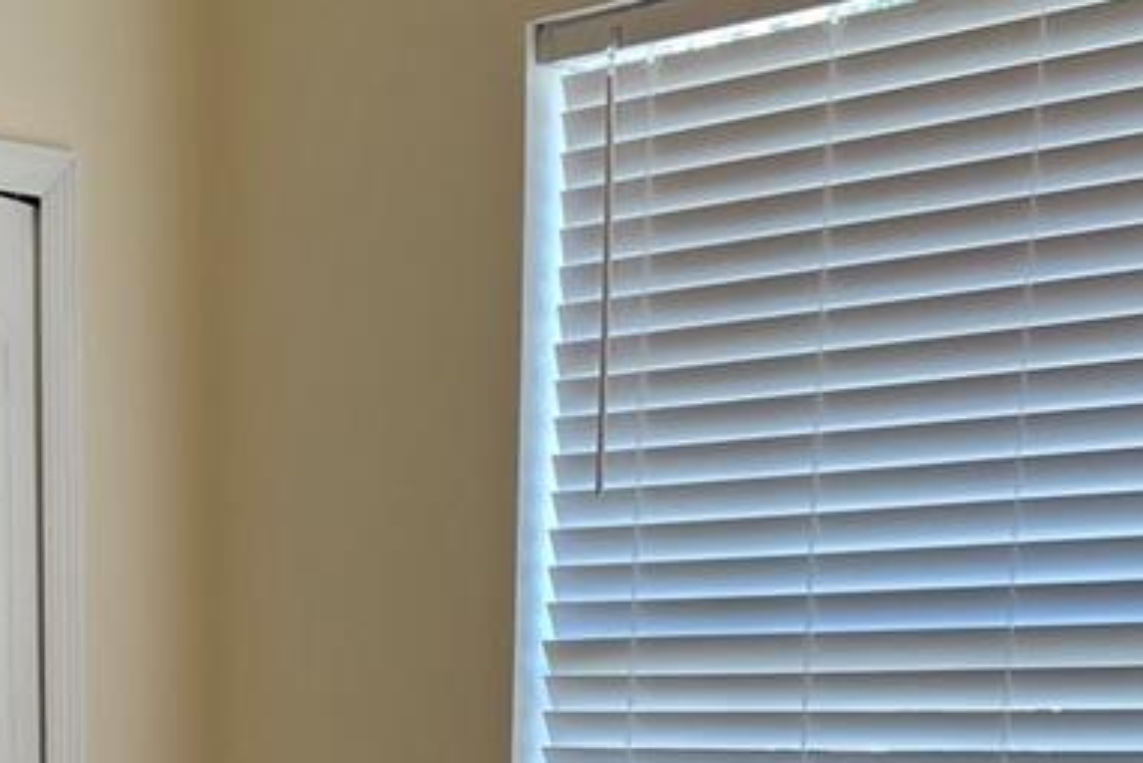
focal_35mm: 85
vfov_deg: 15.0
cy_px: 1125
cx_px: 111
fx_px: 2700
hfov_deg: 23.3
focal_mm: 5.7
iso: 50
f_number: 1.5
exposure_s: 1/120
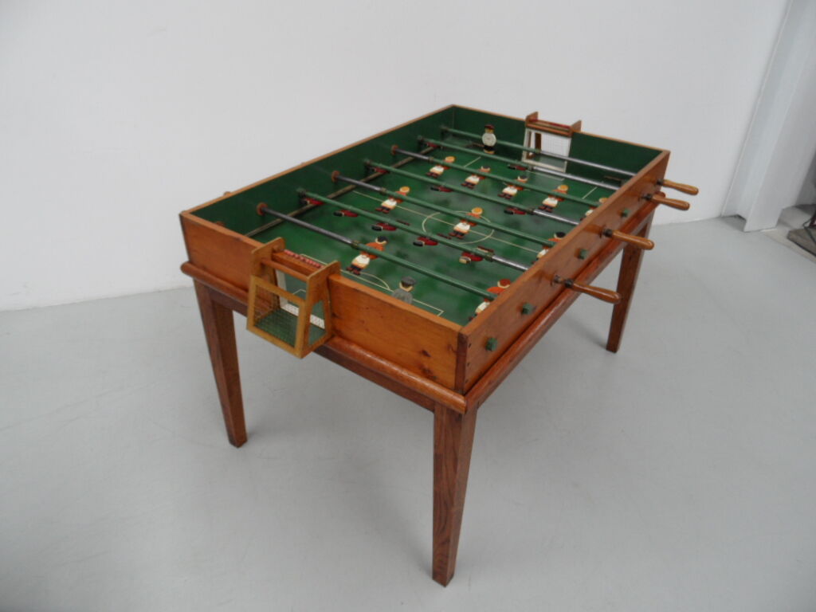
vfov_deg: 56.8
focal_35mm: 24
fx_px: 566
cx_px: 408
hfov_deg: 71.6
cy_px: 306
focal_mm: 3.9
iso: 100
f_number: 3.2
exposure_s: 1/60
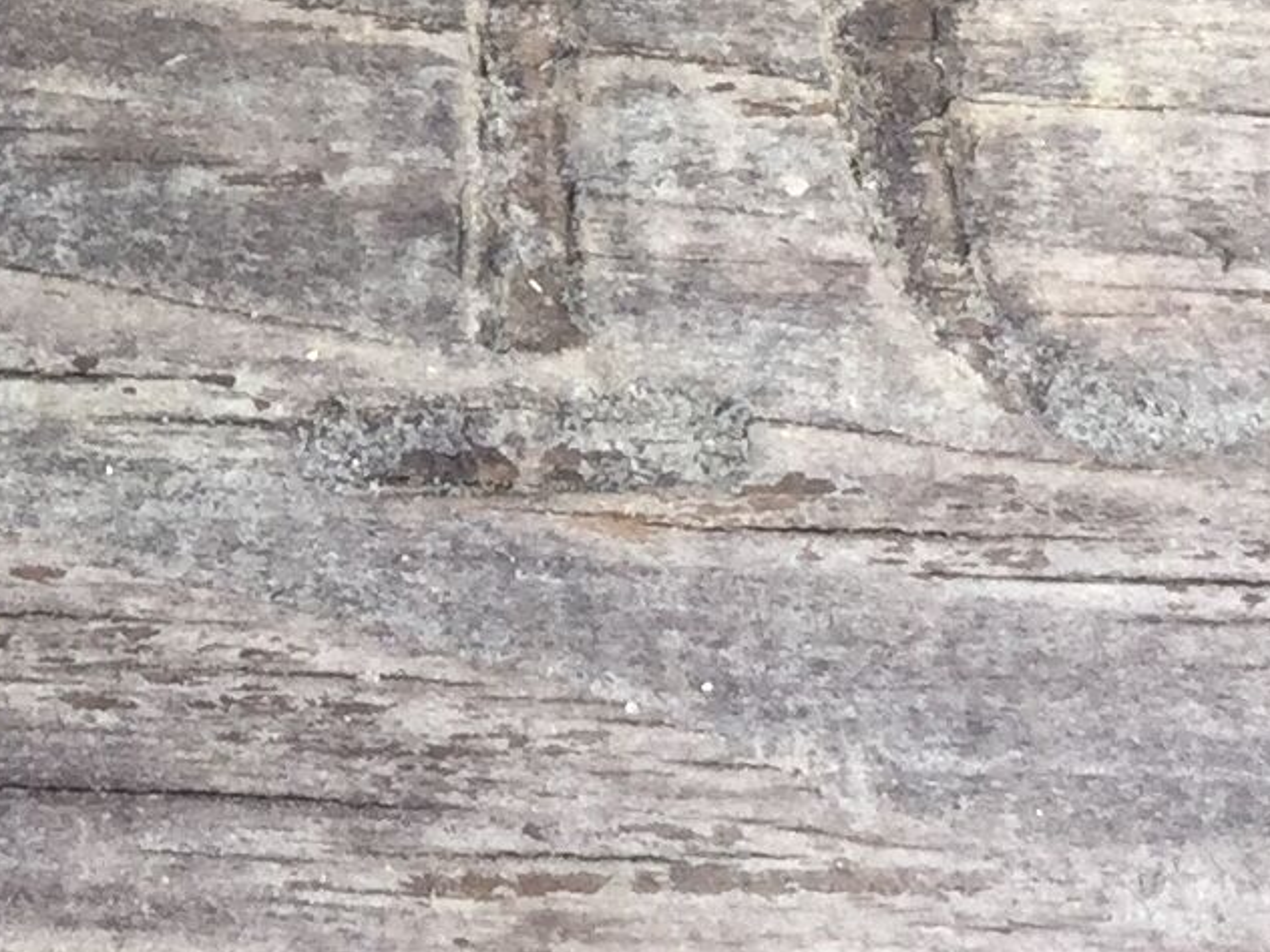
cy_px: -699
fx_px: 5870
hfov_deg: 12.1
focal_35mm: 160
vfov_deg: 8.9
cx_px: -249
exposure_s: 1/50
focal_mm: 3.3
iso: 32
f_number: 2.4
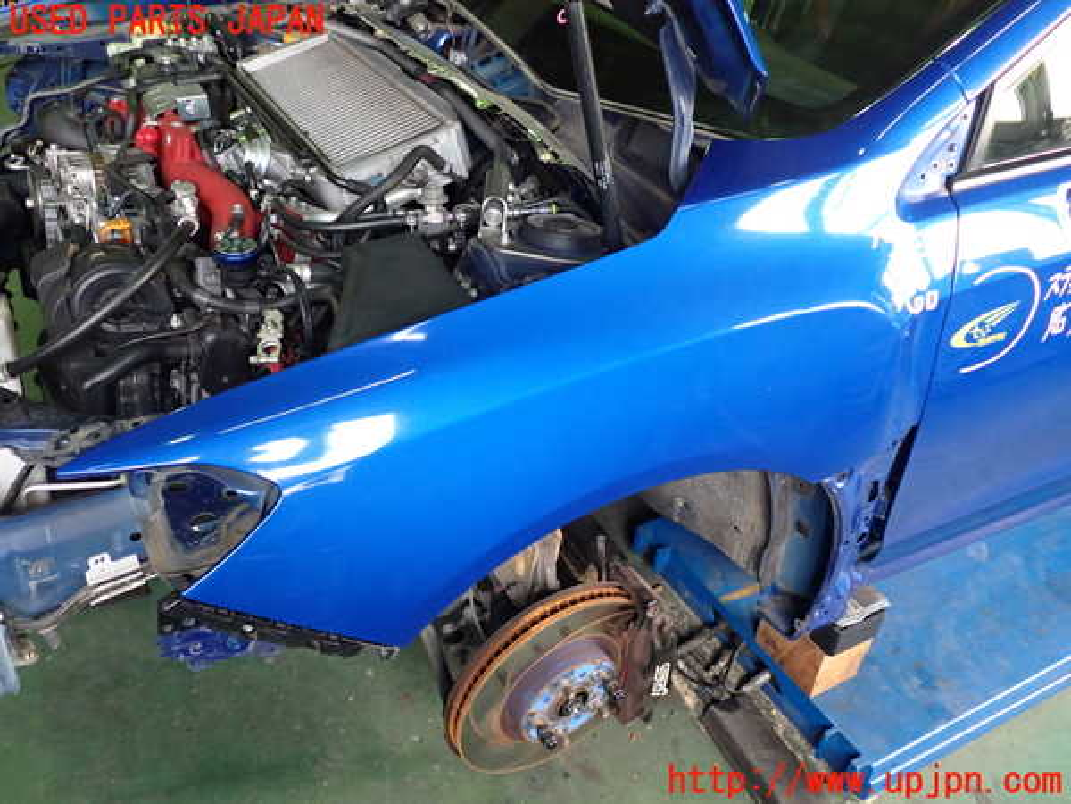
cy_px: 402
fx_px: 928
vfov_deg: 46.8
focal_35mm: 30
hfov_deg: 60.0
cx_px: 536
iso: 500
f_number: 2.3
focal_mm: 5.4
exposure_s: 1/30
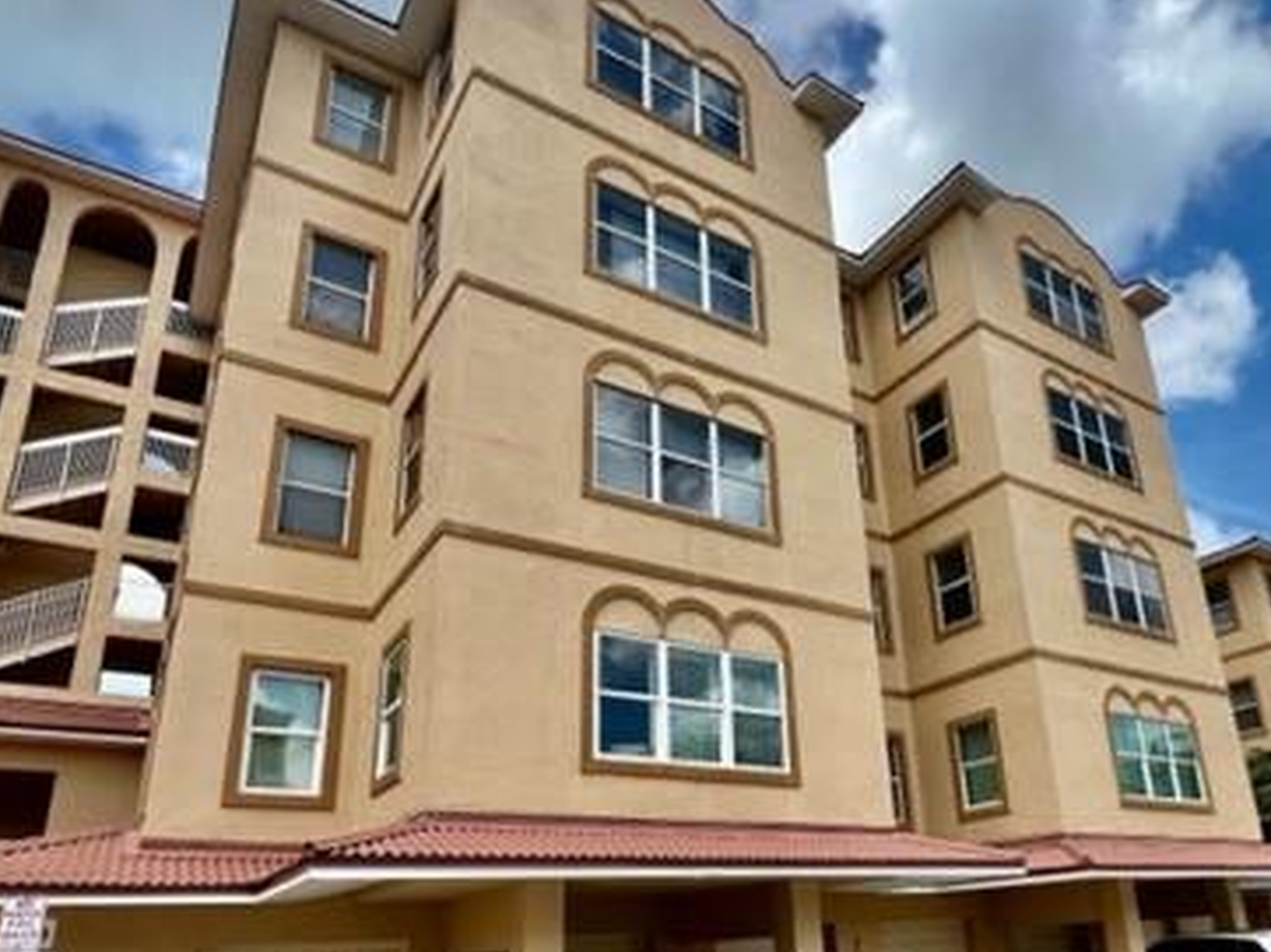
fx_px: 844
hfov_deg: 73.3
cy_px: 639
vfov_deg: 57.5
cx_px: 751
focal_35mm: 23
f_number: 1.8
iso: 32
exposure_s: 1/960
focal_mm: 1.57
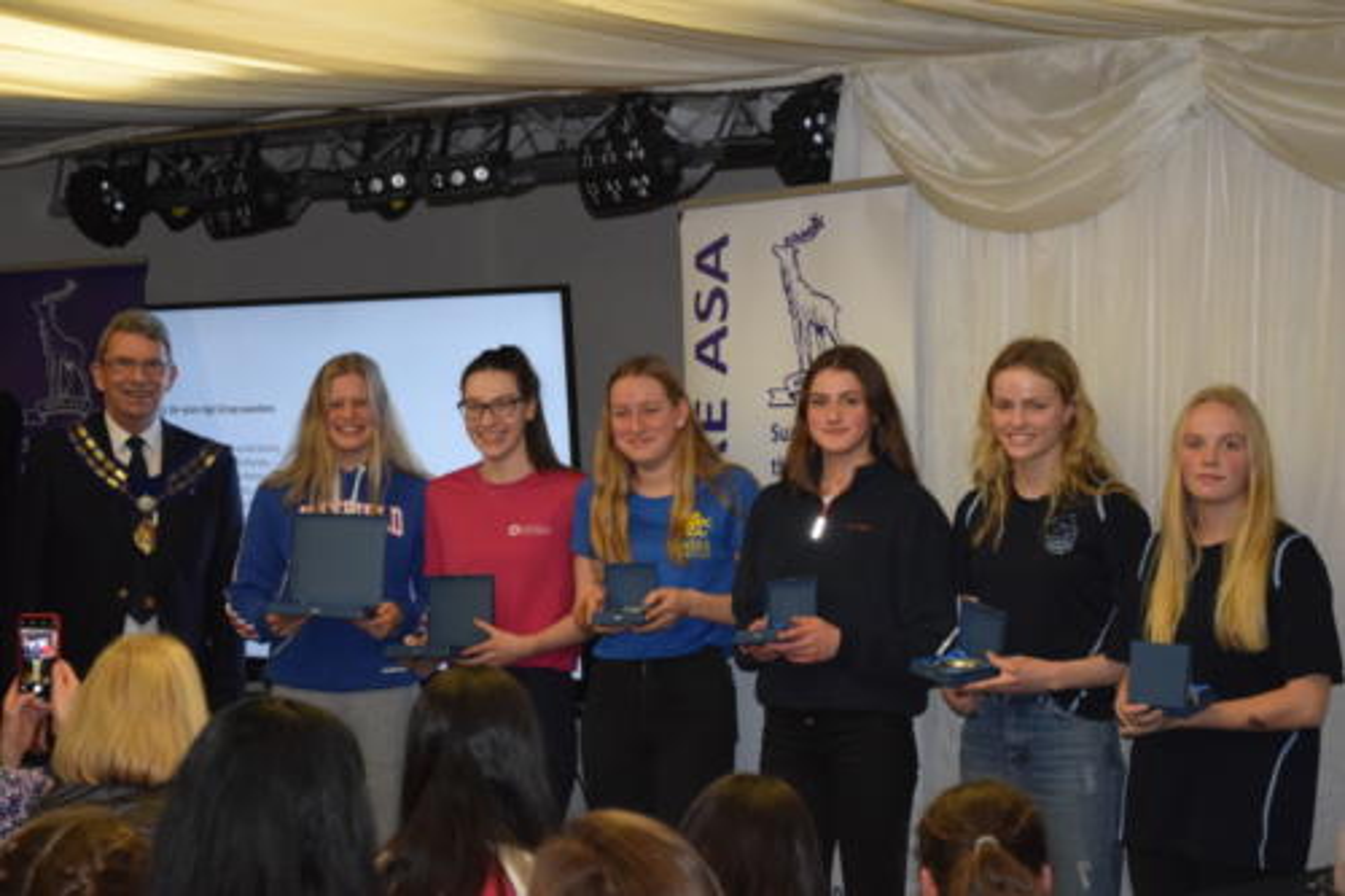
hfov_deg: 24.6
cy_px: 448
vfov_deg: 16.5
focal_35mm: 82
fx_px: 3081
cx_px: 672
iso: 3200
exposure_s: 1/60
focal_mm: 55
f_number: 5.6
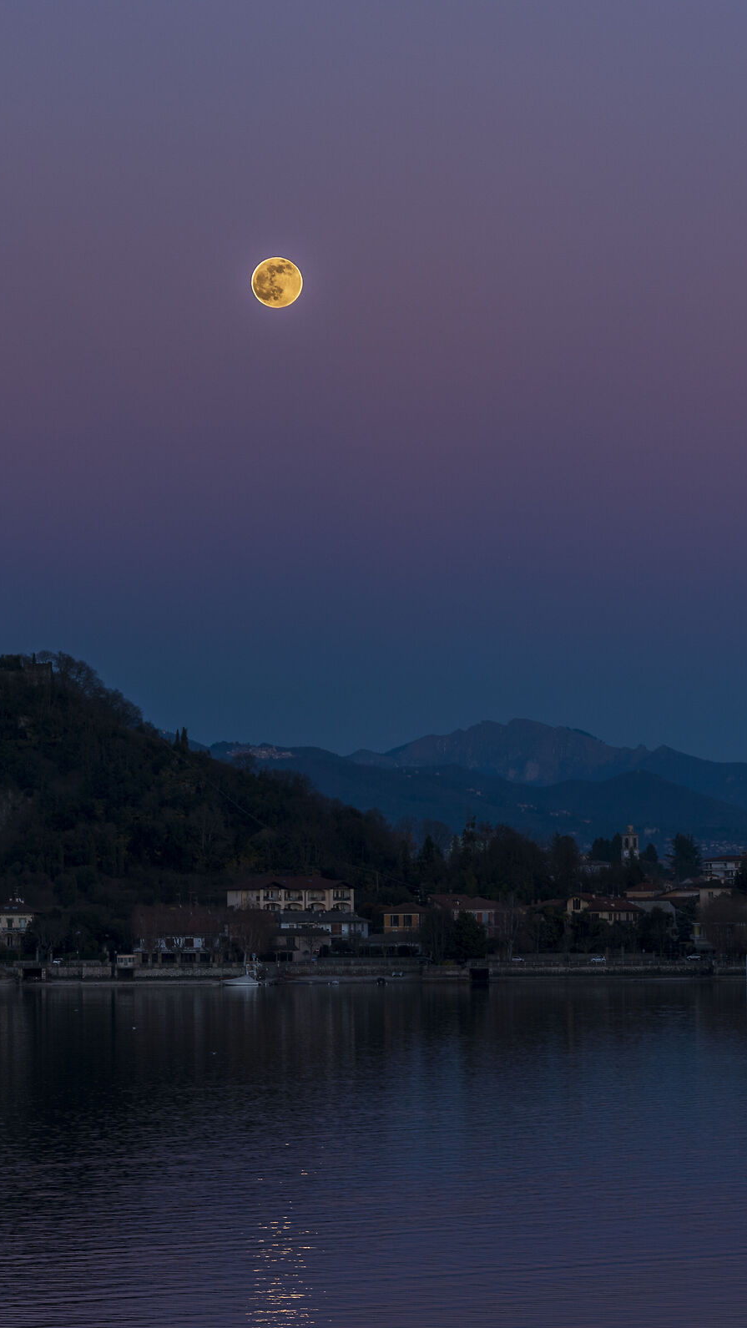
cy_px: 667
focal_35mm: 158
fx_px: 5563
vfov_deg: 13.6
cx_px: 459
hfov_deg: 7.7
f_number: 4.5
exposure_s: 1/60
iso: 100
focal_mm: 100
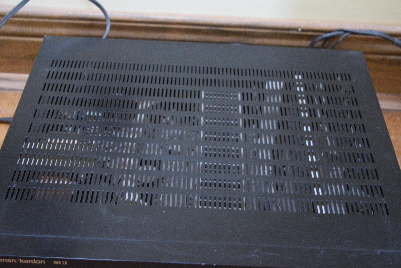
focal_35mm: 57
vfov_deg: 23.8
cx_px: 200
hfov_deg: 35.0
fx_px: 635
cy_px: 134
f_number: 4.8
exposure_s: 1/60
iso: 6400
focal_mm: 38
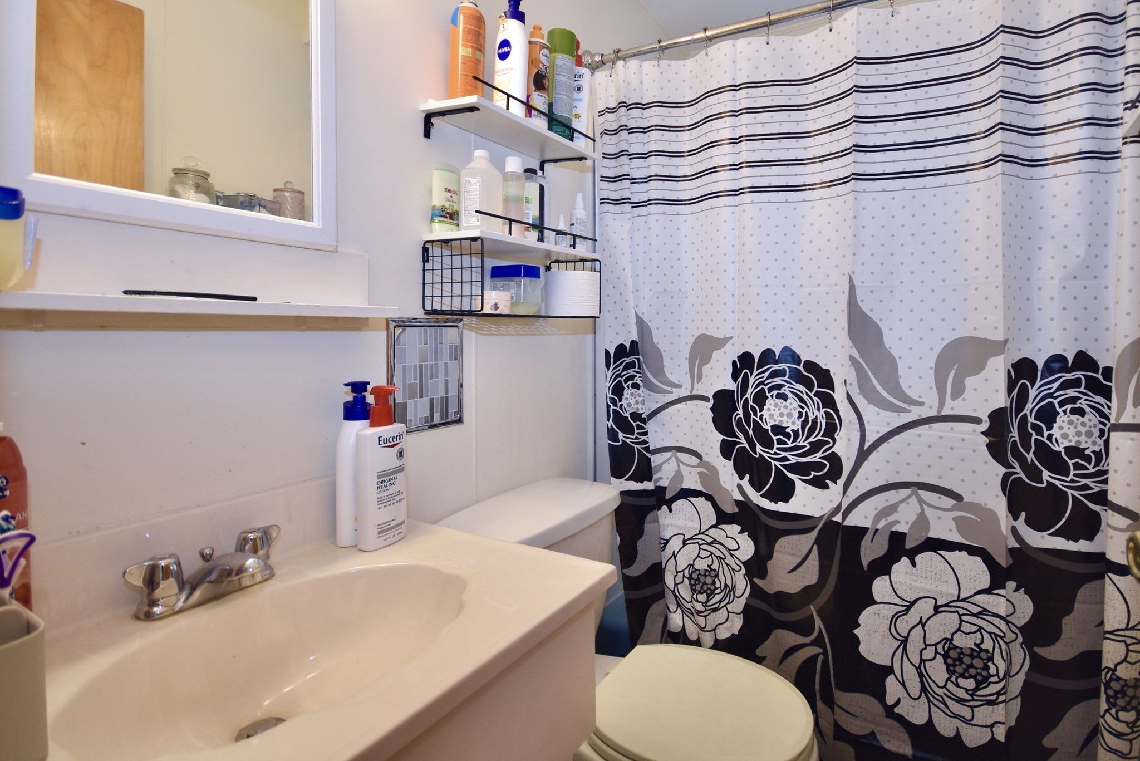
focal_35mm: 15
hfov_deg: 100.4
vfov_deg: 77.4
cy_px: 380
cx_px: 570
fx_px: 475
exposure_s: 1/60
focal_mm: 10
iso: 400
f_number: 4
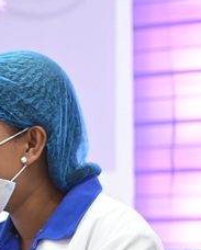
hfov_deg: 8.2
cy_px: 268
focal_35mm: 185
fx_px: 1373
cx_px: -72
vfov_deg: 10.3
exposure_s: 1/100
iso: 500
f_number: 1.8
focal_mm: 50
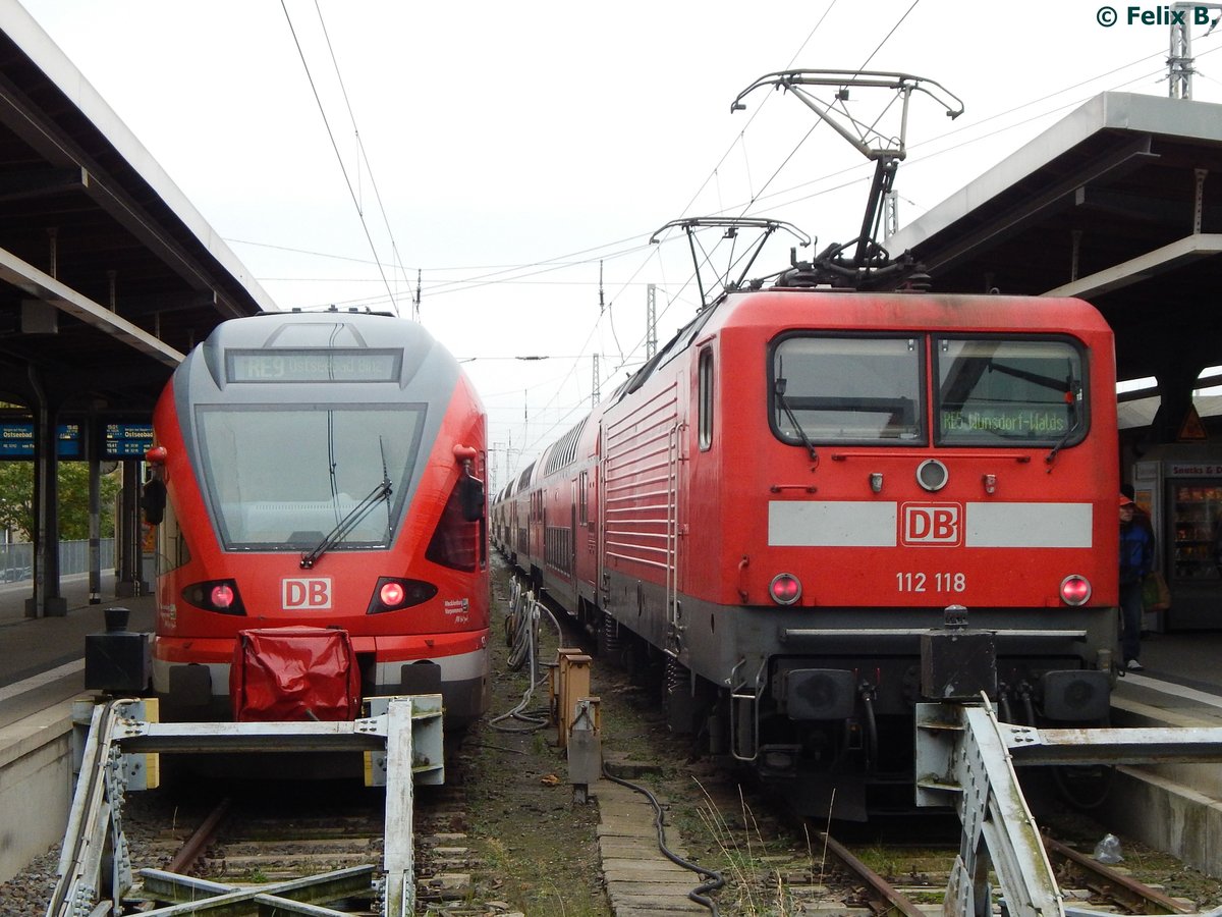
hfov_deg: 39.7
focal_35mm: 48
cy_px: 458
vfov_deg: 30.3
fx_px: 1694
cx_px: 611
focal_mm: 8.6
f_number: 3.7
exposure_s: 1/250
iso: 280
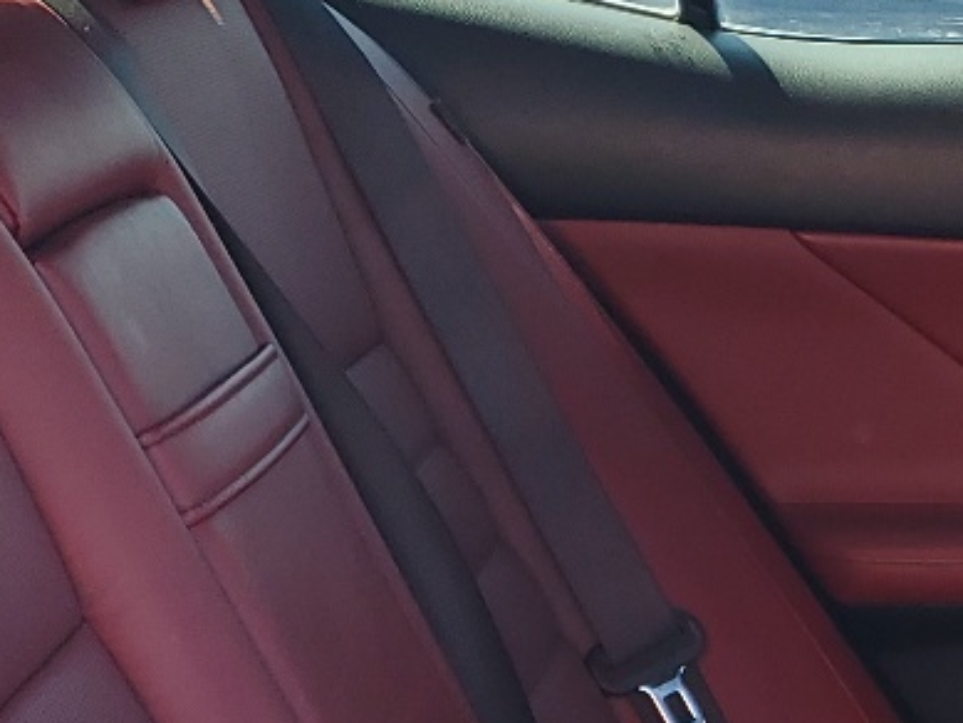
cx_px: 1173
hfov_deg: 17.5
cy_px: 998
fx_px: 2978
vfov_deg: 13.3
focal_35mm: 107
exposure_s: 1/120
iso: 54
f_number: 1.5
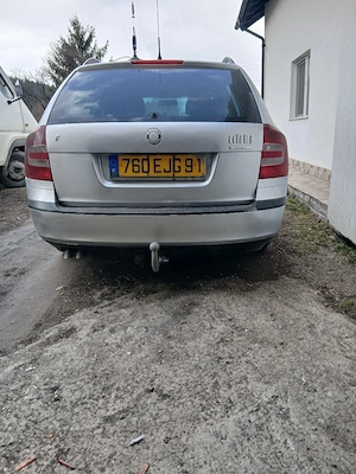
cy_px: 237
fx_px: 357
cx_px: 178
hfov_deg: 53.1
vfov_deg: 67.3
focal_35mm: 26
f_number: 1.8
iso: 25
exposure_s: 1/101
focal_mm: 3.98
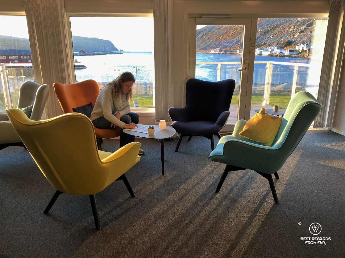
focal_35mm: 26
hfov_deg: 67.3
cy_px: 129
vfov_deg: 53.0
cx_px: 172
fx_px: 259
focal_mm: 4.25
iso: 50
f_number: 1.8
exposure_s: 1/100
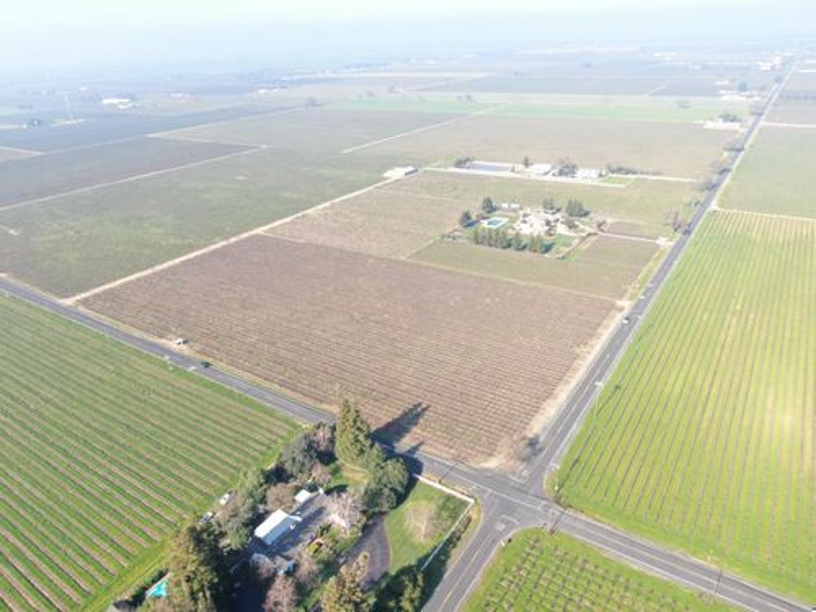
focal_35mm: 24
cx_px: 408
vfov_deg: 56.8
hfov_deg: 71.6
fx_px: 566
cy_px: 306
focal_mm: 4.39
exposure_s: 1/400
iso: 100
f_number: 2.8
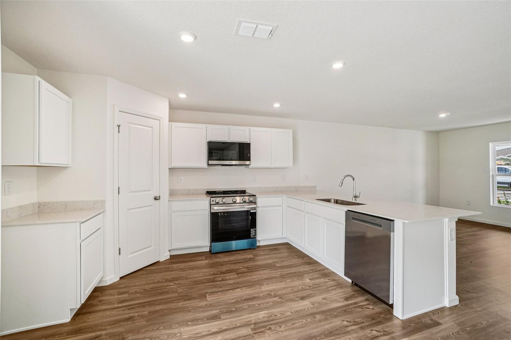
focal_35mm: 15
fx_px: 213
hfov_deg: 100.4
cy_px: 170
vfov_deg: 77.3
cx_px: 256
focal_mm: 10
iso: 400
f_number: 8
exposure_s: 1/30
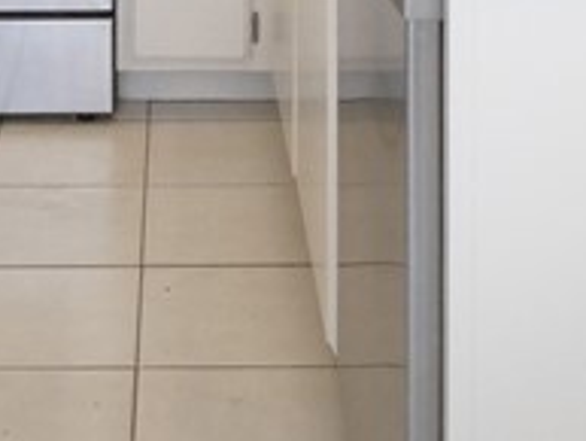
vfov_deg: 14.2
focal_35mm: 85
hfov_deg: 22.9
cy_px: -474
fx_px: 1440
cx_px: 219
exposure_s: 1/100
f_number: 8
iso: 2000
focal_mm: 8
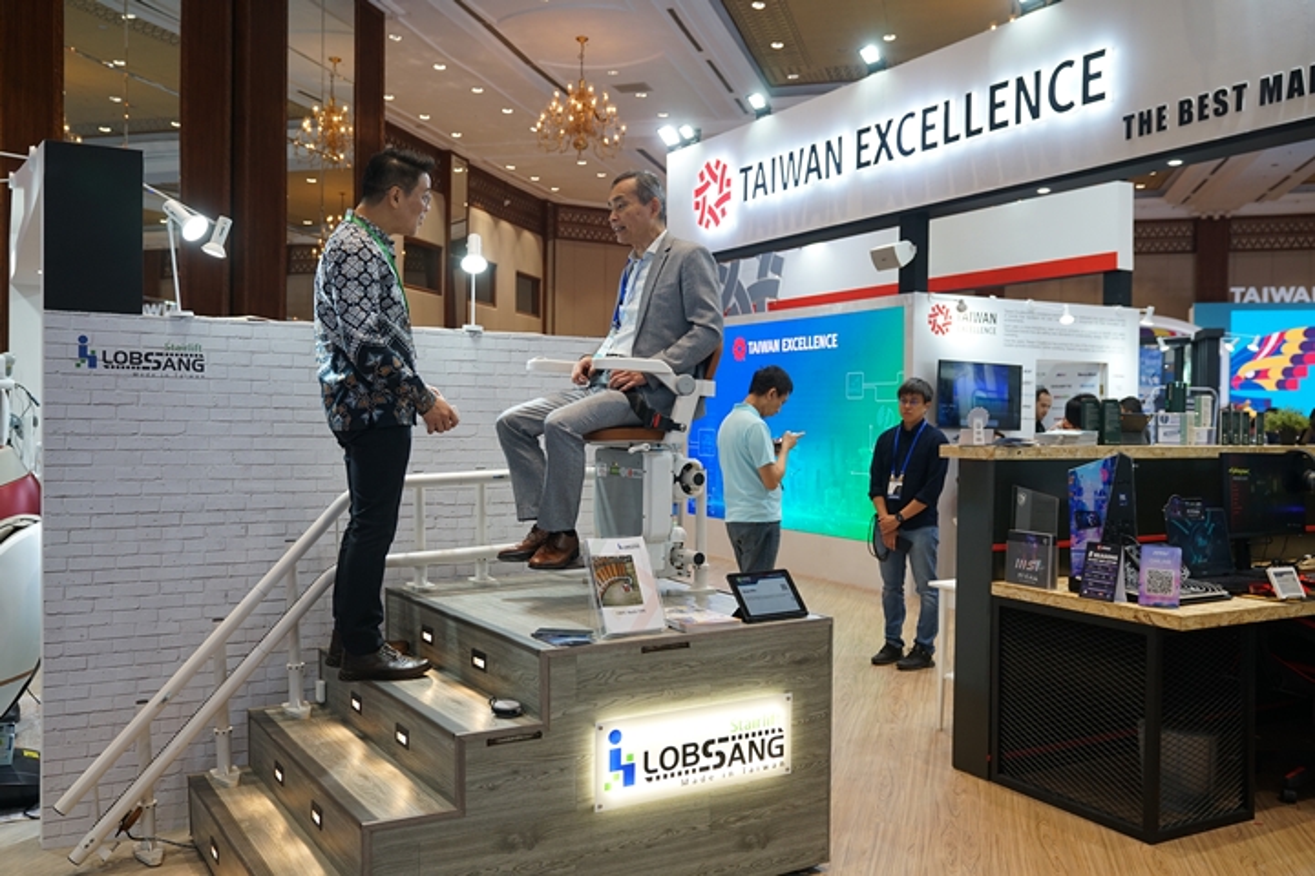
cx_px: 658
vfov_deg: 42.3
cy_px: 438
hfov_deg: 60.3
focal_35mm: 31
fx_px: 1132
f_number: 4
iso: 500
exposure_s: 1/100
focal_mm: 31
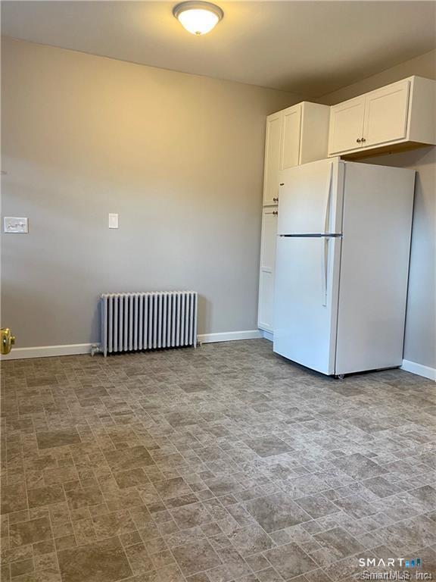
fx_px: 437
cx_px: 218
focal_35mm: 26
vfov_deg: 67.3
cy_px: 291
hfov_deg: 53.1
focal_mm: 4.25
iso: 80
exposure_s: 1/60
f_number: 1.8
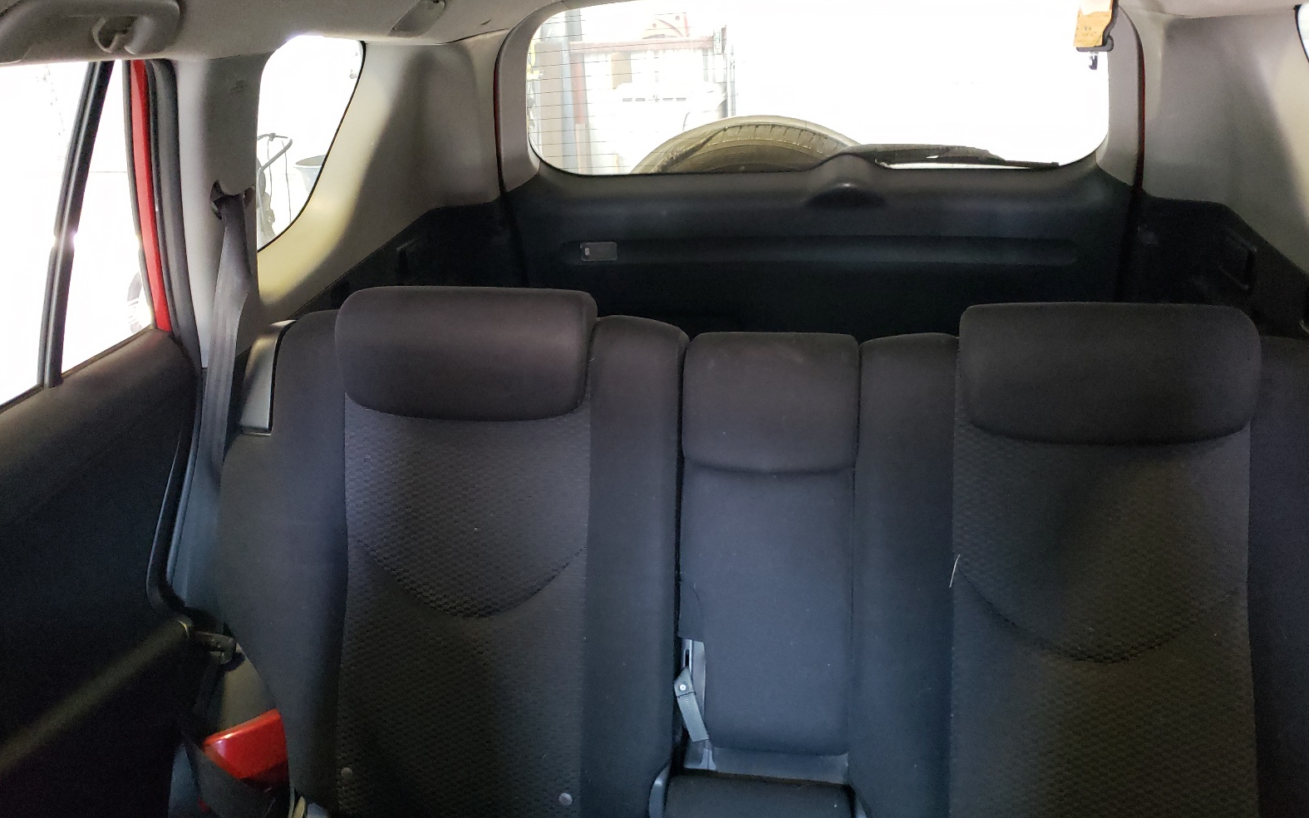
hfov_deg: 66.5
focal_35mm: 28
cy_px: 400
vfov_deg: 44.5
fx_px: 999
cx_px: 662
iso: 600
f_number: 1.5
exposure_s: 1/24
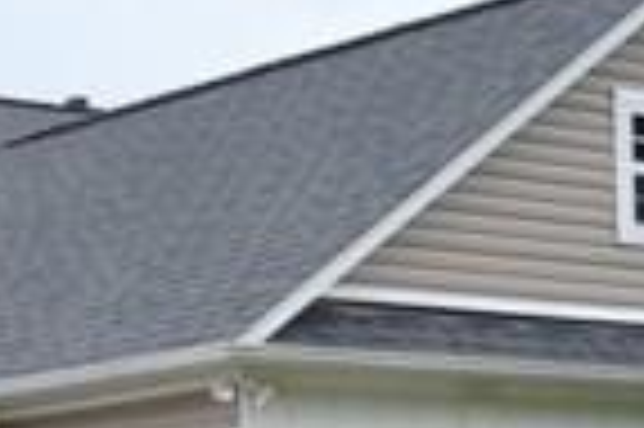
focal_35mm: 148
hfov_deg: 13.5
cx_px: -131
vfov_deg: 9.0
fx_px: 2645
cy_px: 615
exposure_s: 1/160
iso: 100
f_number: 6.3
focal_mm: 22
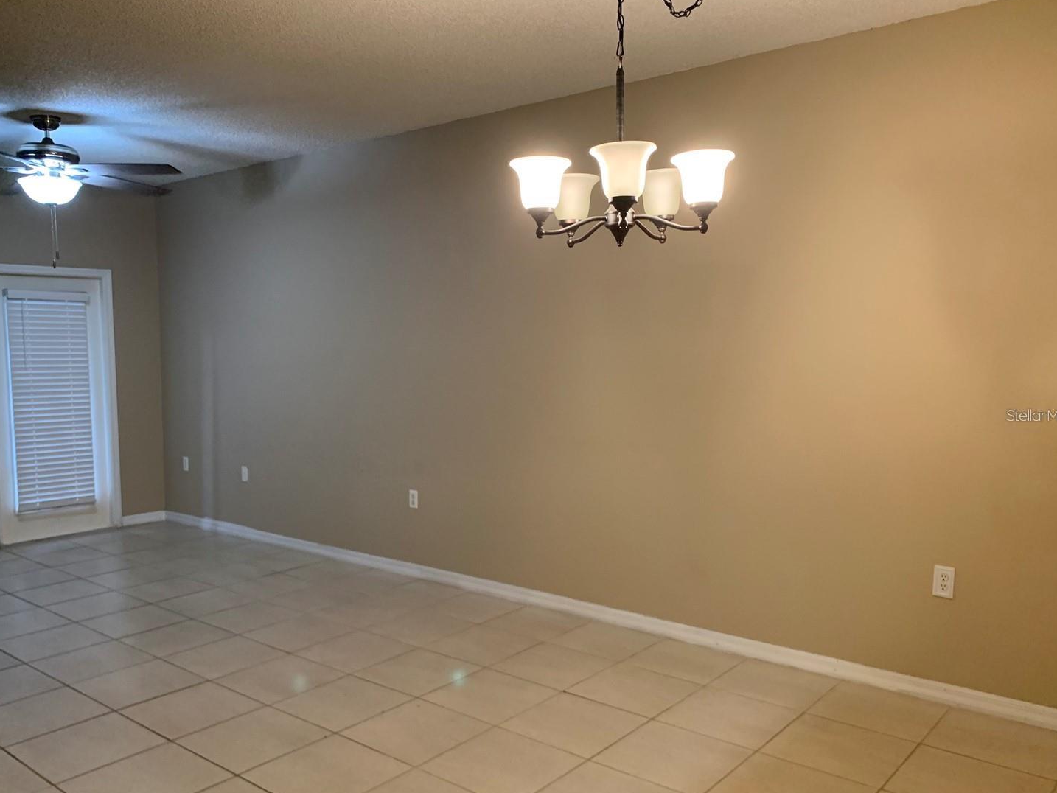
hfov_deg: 61.6
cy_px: 415
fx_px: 886
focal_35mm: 29
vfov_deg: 48.2
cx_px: 486
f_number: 1.8
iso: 200
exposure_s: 1/60
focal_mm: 4.25
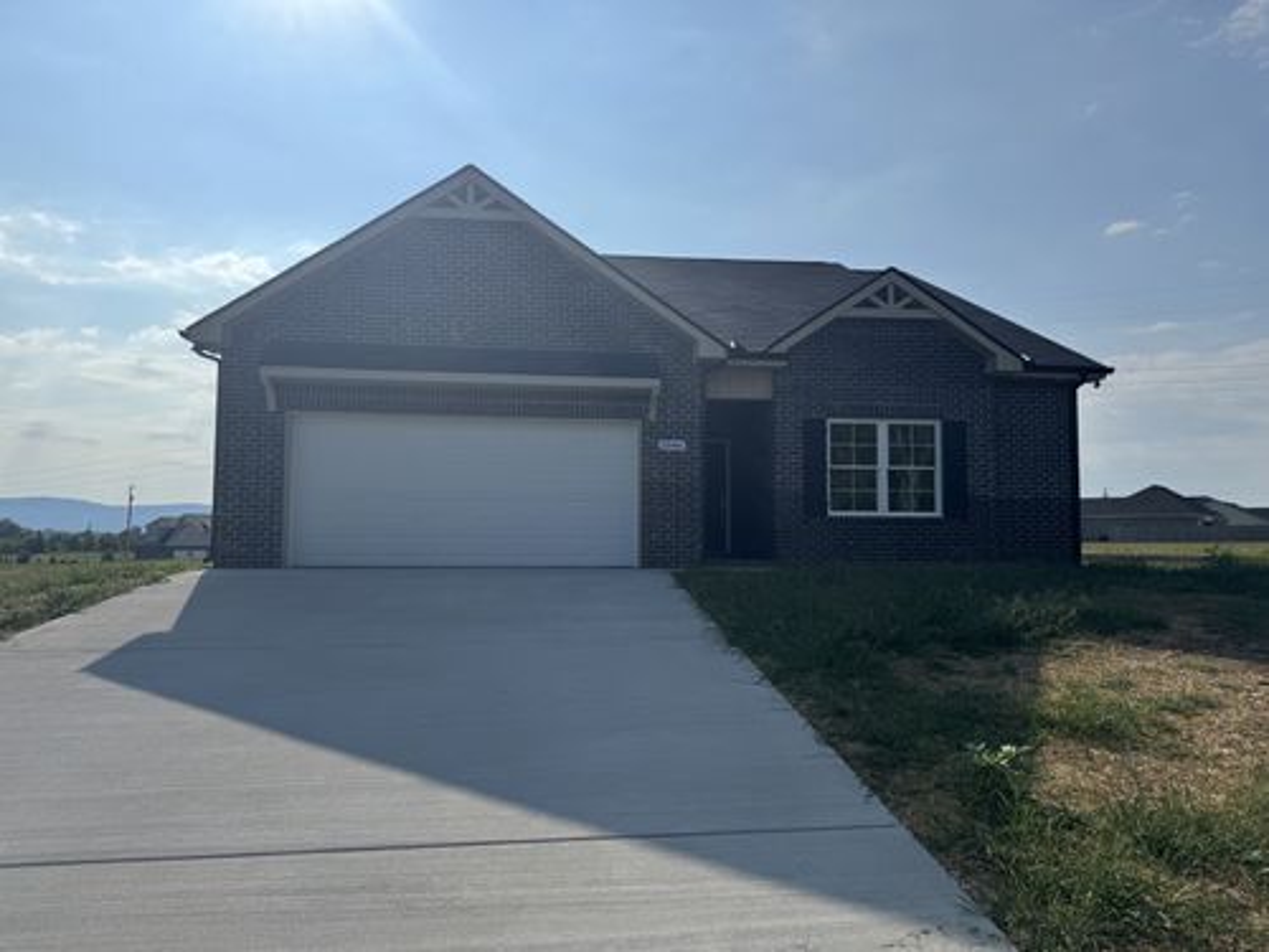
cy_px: 476
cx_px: 634
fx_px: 880
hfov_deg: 71.6
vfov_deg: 56.8
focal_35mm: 24
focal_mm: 6.76
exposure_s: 1/12346
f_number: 1.78
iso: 80
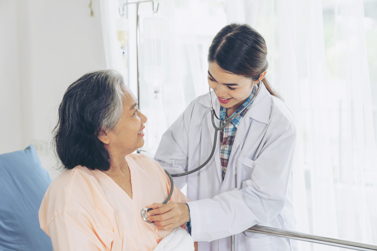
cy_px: 126
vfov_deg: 23.4
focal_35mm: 58
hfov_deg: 34.5
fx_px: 607
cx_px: 188
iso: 100
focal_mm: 58
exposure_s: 1/60
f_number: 2.8
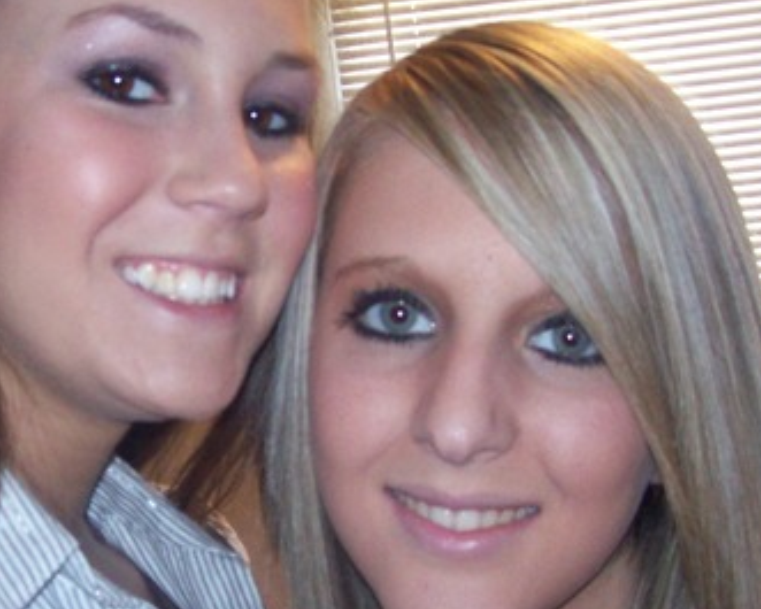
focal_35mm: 68
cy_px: 359
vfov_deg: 22.5
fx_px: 1532
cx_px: 97
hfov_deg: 27.1
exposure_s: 1/64
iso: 200
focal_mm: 6
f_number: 2.7
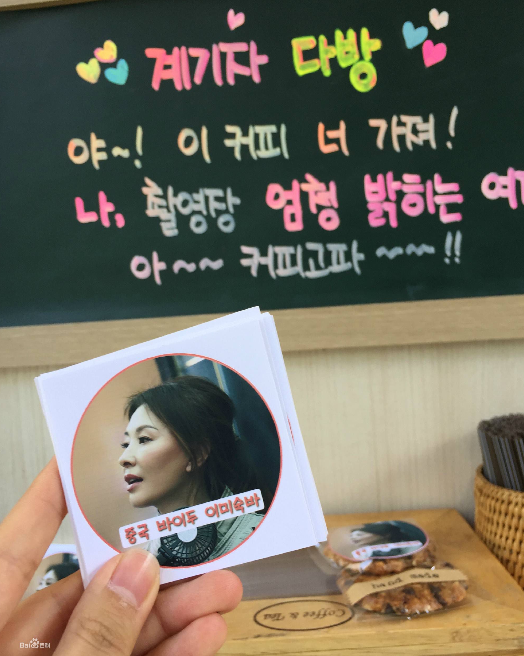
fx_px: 601
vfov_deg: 57.2
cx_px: 262
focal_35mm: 31
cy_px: 325
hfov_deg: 47.1
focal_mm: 4.15
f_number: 2.2
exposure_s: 1/120
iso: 40
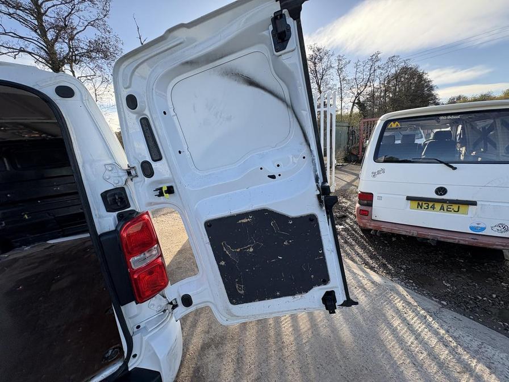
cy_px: 191
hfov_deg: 102.1
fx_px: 206
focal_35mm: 14
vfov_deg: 85.7
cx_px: 254
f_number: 2.2
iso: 40
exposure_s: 1/414
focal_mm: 2.22
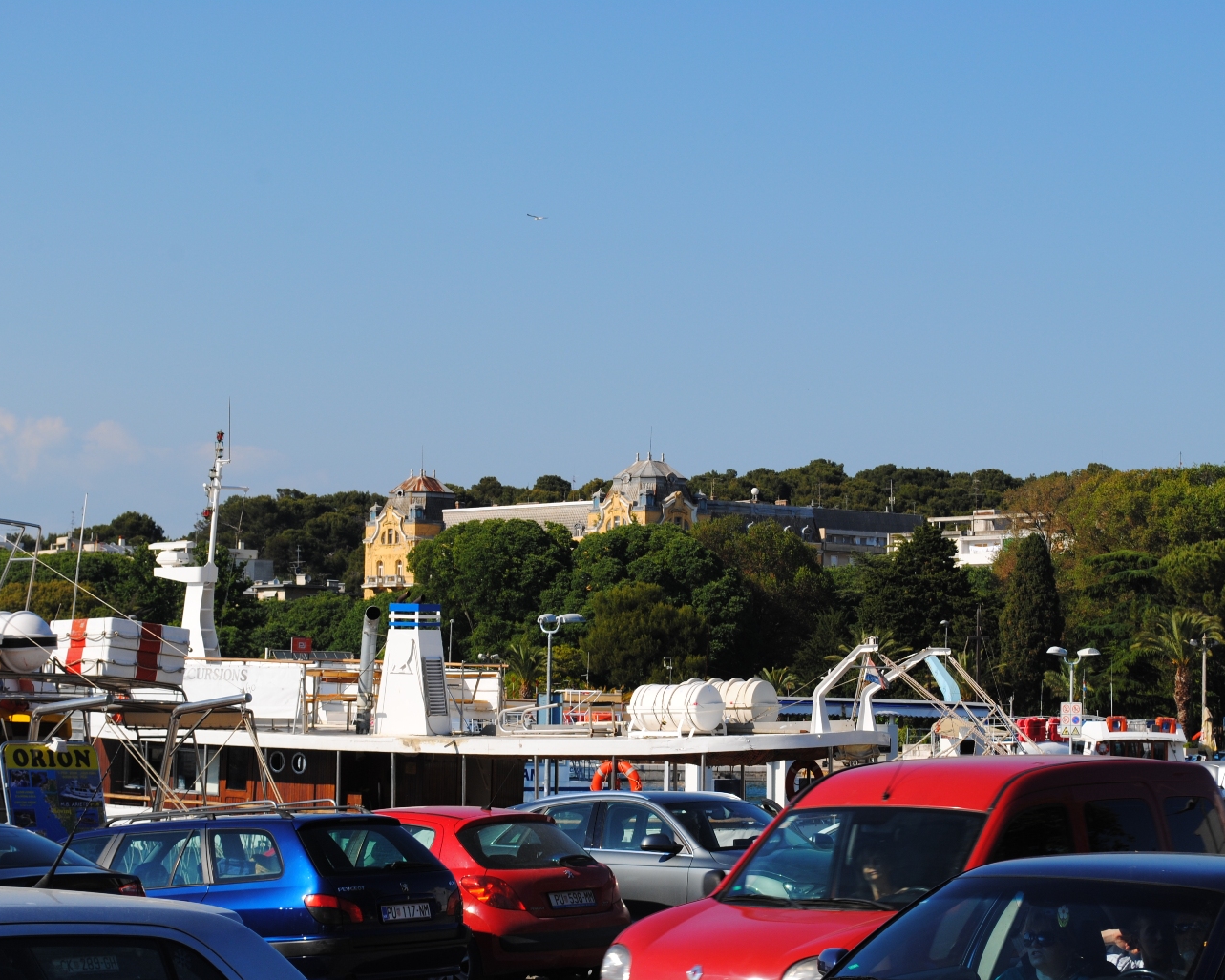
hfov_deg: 20.5
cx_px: 641
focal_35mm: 94
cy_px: 494
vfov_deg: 16.4
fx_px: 3393
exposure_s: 1/320
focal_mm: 55
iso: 100
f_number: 9
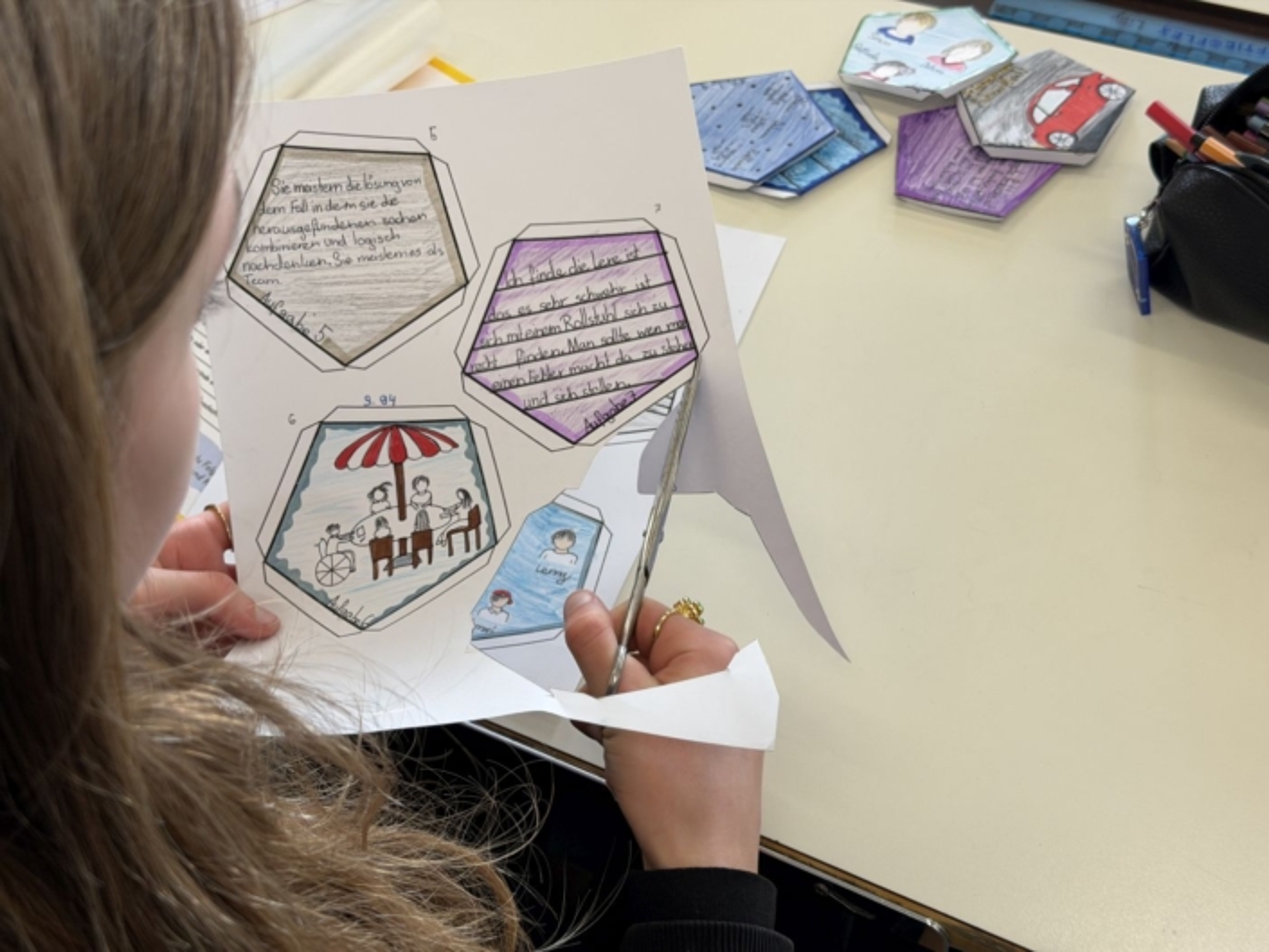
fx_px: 1760
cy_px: 476
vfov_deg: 30.3
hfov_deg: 39.7
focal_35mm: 48
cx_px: 634
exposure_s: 1/100
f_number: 1.78
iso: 50
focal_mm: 6.76
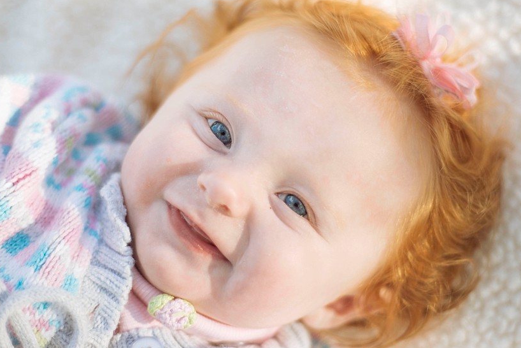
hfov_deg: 36.2
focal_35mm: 55
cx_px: 252
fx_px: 796
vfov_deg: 24.6
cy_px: 159
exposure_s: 1/4000
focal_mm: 50
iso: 800
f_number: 1.8
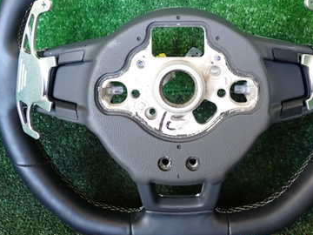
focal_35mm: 50
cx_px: 180
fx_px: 452
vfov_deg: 28.7
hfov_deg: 38.1
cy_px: 61
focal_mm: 5.4
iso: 200
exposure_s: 1/30
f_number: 2.3
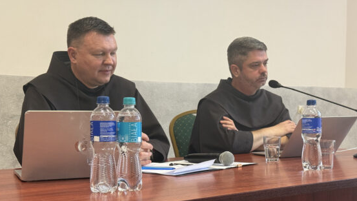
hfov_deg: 39.2
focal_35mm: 53
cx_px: 177
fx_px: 502
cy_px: 125
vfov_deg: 22.6
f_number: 1.78
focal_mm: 6.76
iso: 250
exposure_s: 1/50
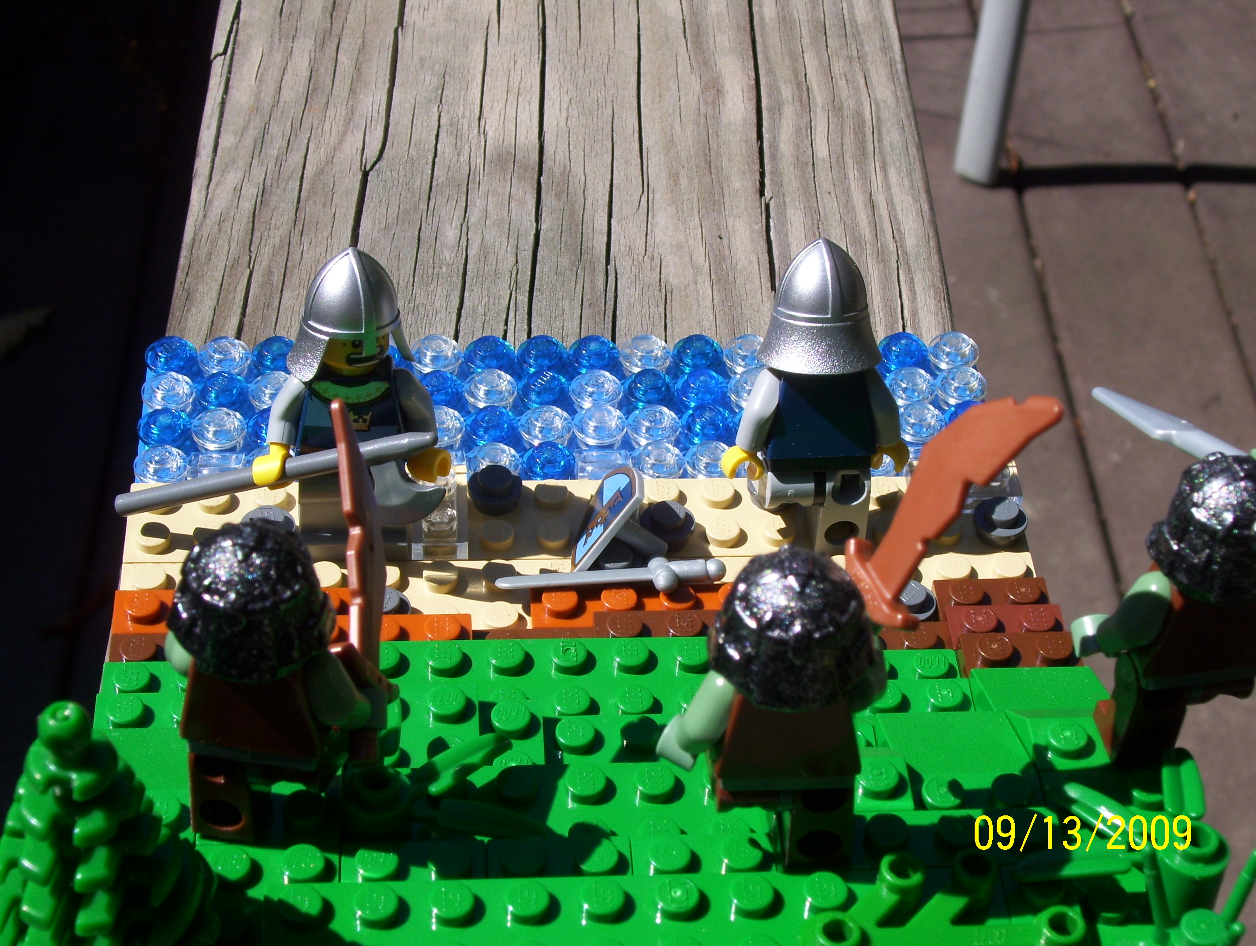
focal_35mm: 70
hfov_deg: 27.7
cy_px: 473
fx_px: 2543
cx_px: 628
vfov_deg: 21.1
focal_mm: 11.6
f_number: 6.7
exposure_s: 1/320
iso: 80
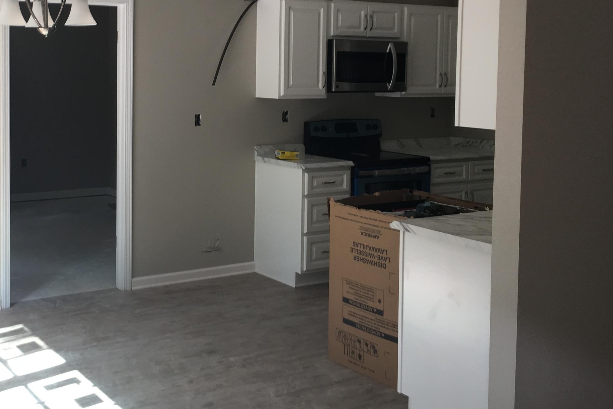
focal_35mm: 48
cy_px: 112
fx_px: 817
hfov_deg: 40.7
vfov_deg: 27.8
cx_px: 214
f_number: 2.2
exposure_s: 1/40
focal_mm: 4.15
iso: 32
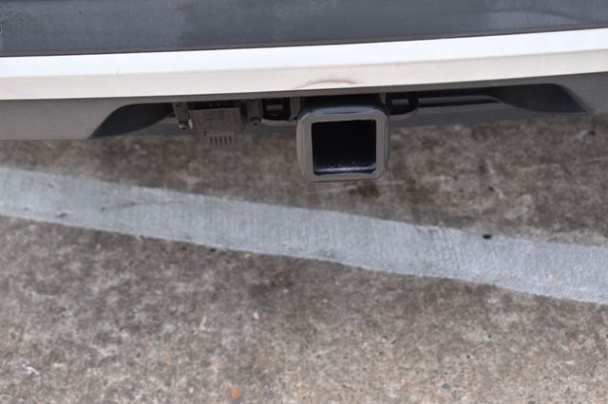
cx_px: 304
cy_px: 202
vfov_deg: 23.8
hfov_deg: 35.1
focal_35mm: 57
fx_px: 962
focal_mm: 38
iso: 200
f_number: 6.3
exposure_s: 1/200
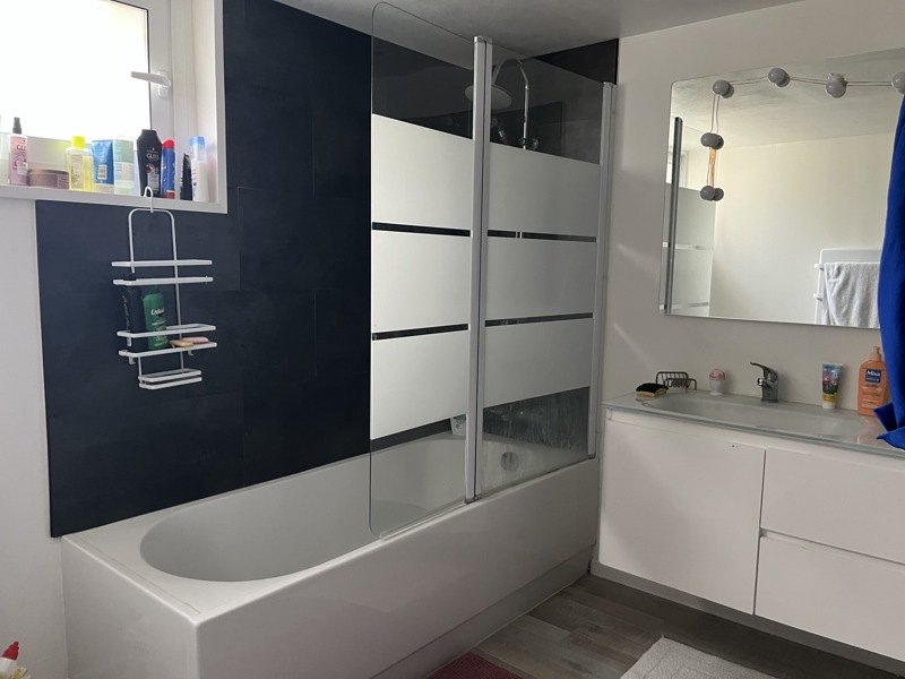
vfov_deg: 53.1
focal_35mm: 26
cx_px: 452
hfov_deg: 67.3
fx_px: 680
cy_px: 340
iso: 400
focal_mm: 5.1
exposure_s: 1/33
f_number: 1.6
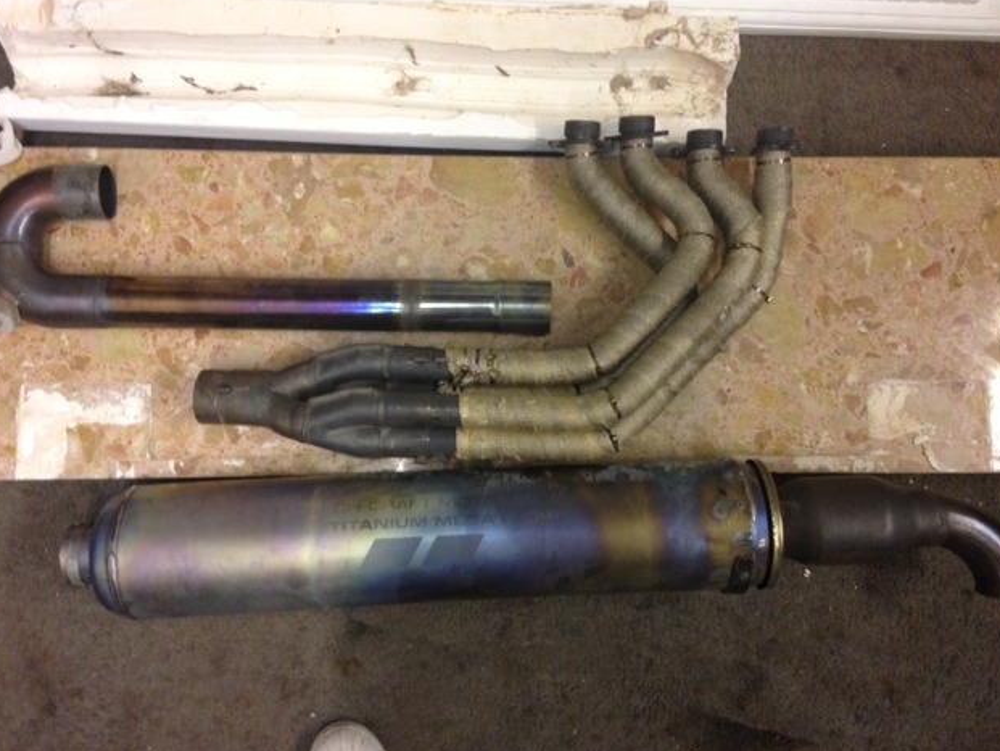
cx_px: 507
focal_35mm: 34
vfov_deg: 41.8
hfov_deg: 53.9
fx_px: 982
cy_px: 371
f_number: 2.4
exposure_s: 1/20
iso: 200
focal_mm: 4.13
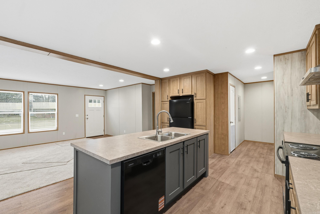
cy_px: 107
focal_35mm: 15
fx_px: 133
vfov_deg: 77.3
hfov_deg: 100.4
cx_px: 160
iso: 250
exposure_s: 1/15
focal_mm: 10
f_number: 9
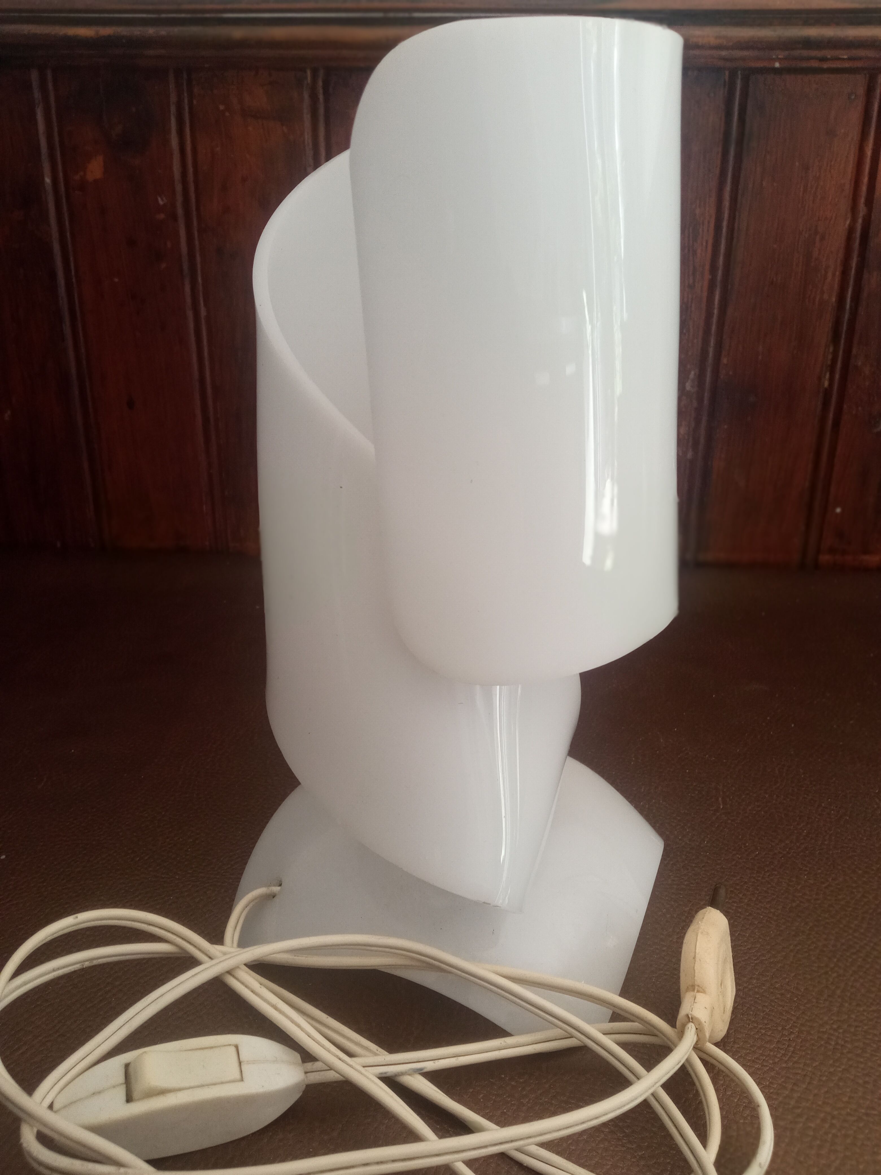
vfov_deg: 65.3
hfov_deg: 51.4
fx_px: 916
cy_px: 588
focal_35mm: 27
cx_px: 440
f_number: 2.2
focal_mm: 3.79
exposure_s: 1/33.3
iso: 213
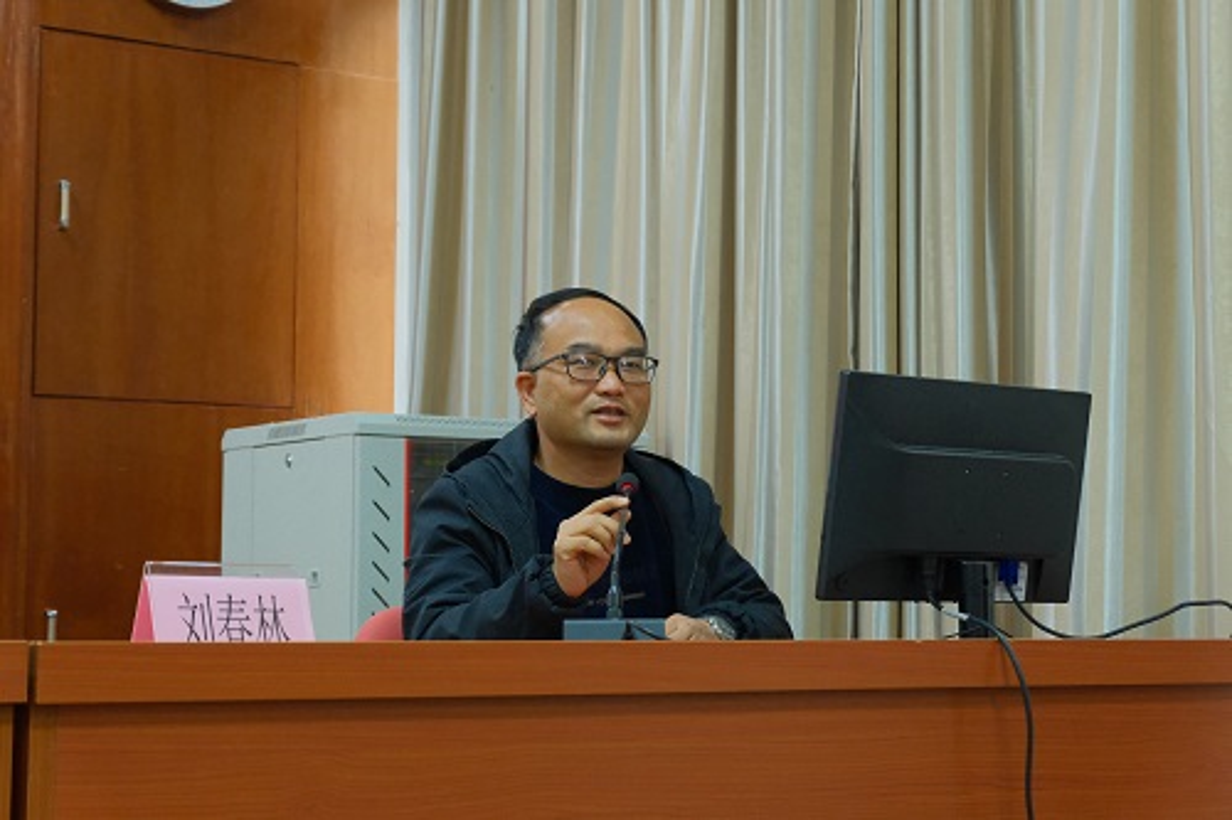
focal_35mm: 75
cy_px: 410
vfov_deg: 18.2
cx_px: 616
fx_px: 2566
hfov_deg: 27.0
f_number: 5.6
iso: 3200
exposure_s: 1/80
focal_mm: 50
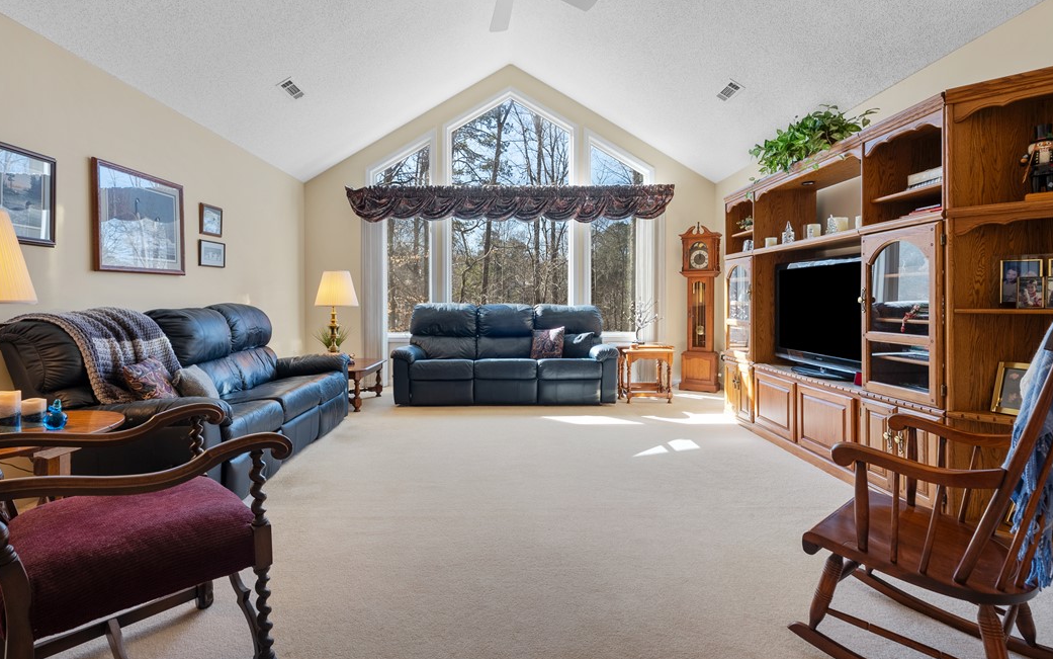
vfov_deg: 67.8
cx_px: 510
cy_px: 296
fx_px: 488
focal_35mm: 17
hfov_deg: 94.3
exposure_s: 1/10
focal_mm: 16
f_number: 8
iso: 250
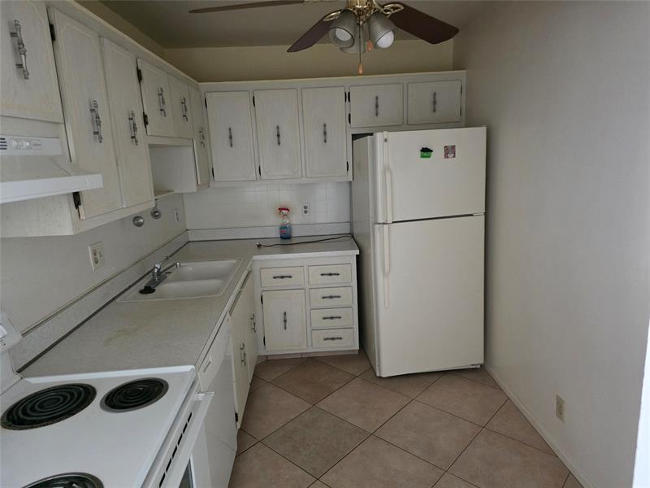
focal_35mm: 23
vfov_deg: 58.9
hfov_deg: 73.9
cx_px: 325
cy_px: 244
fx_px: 432
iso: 1600
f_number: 1.7
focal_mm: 6.25
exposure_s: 1/120
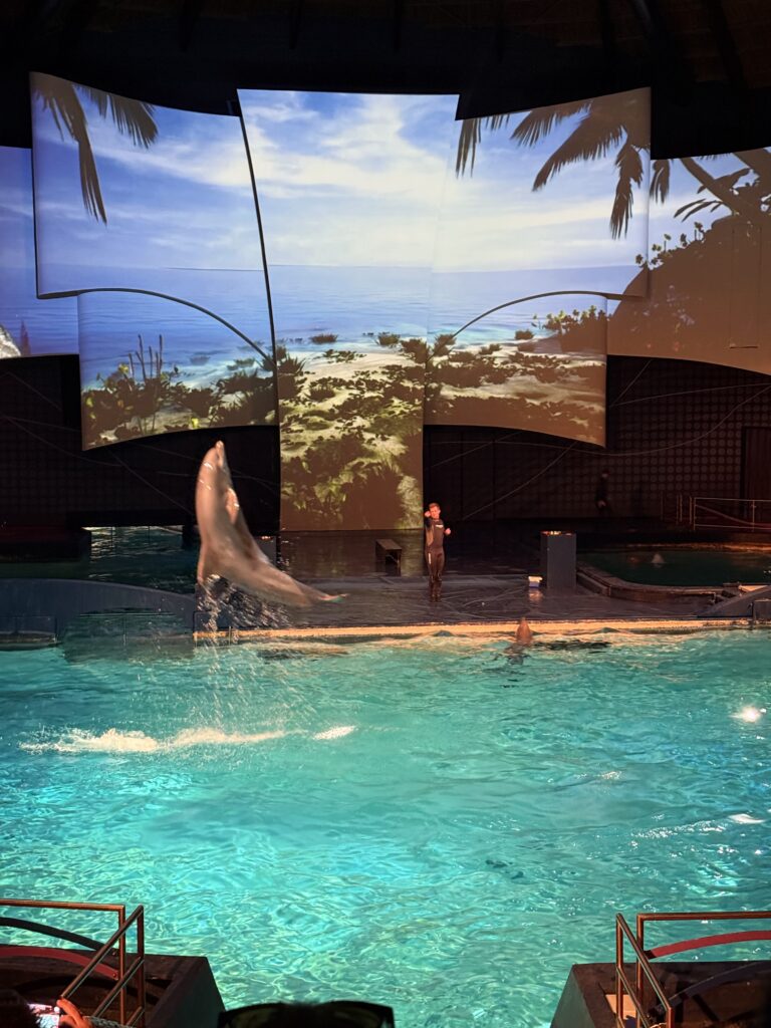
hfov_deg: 30.3
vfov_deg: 39.7
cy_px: 514
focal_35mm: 48
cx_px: 386
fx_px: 1425
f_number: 1.78
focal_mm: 6.76
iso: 640
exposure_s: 1/25
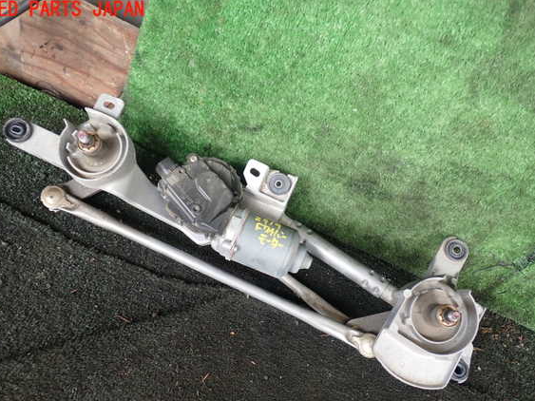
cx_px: 257
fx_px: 494
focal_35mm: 32
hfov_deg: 56.8
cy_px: 212
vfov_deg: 44.1
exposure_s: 1/60
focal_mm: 5.4
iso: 160
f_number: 2.3
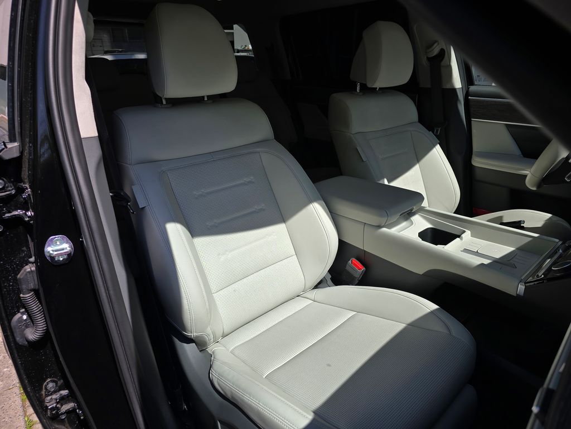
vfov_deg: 58.9
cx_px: 286
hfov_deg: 73.9
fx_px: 379
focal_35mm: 23
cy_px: 214
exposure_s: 1/648
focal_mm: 6.3
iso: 12
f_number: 1.7
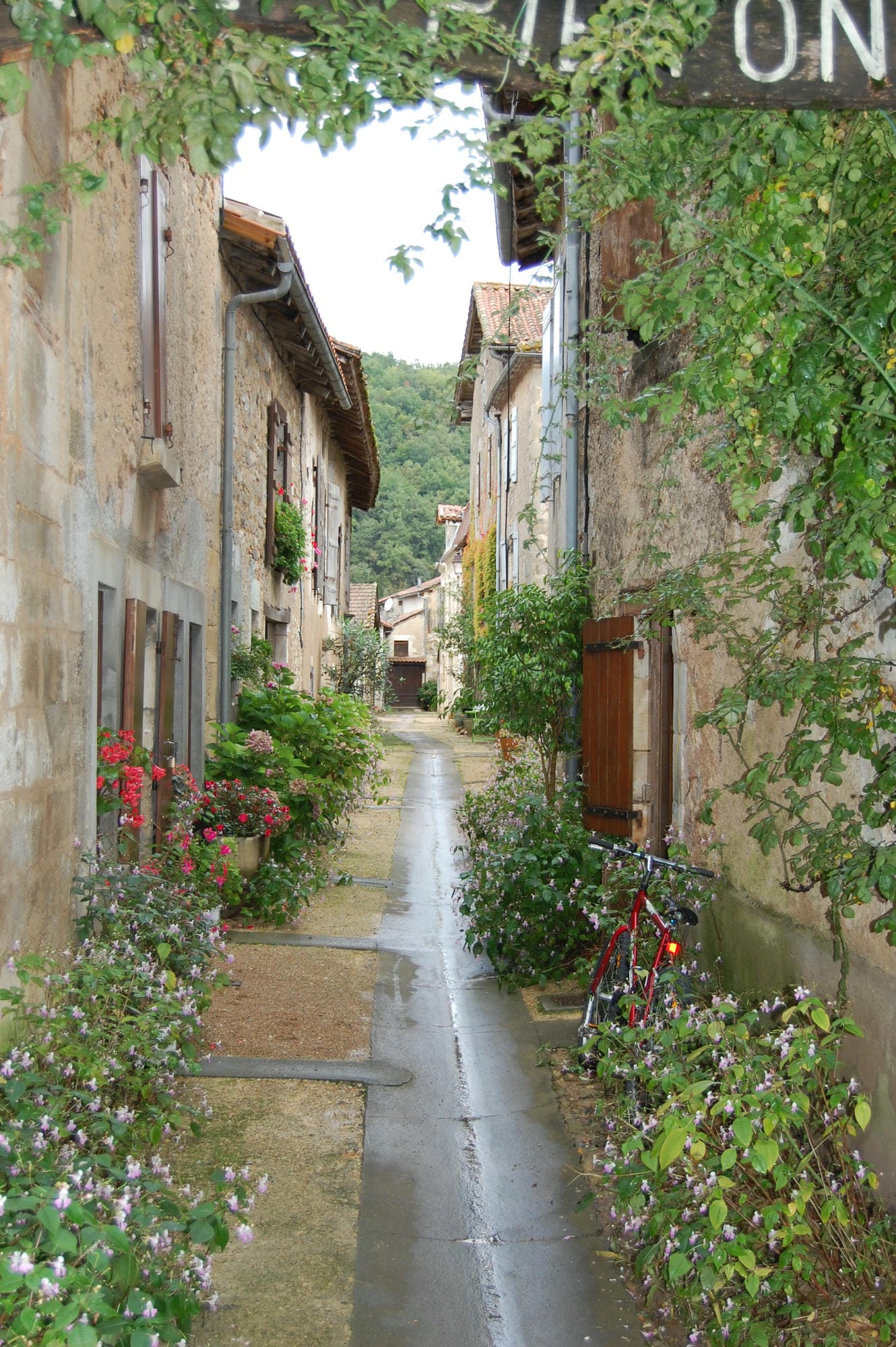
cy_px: 674
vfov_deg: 43.6
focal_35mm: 45
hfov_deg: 29.8
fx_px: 1683
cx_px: 448
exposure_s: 1/320
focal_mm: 30
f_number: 4.2
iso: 400
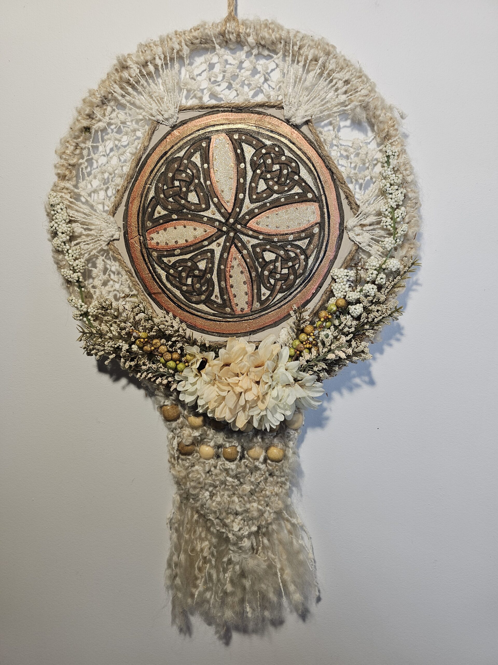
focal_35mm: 23
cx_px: 249
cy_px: 332
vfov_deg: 73.9
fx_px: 441
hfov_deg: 58.9
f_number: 1.7
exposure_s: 1/120
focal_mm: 6.3
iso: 64
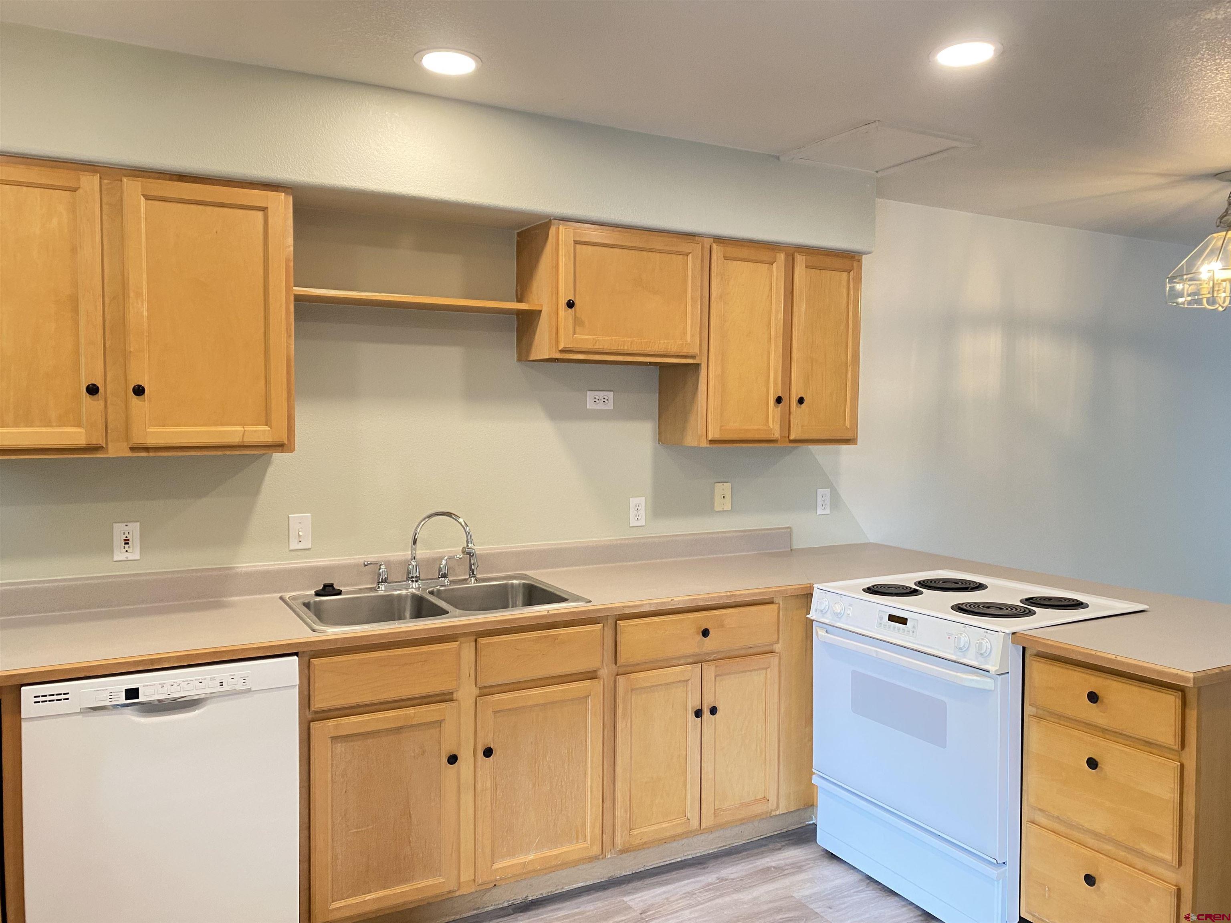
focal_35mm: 26
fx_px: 925
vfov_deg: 53.1
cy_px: 462
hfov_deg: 67.3
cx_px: 616
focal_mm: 4.25
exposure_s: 1/60
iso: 160
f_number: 1.8
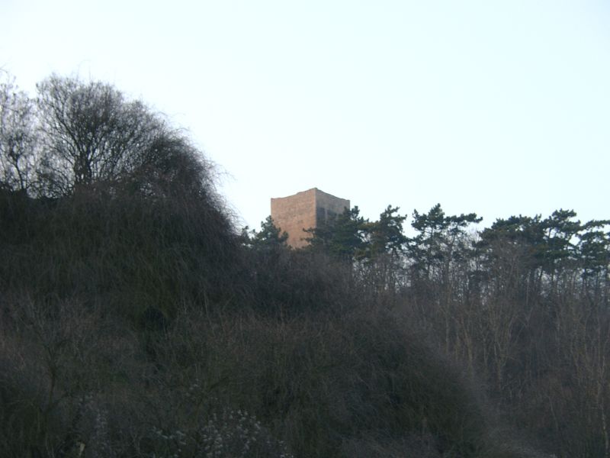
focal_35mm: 100
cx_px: 305
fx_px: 1762
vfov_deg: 14.8
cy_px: 229
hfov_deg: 19.6
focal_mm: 20.74
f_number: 2.8
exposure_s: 1/76.2
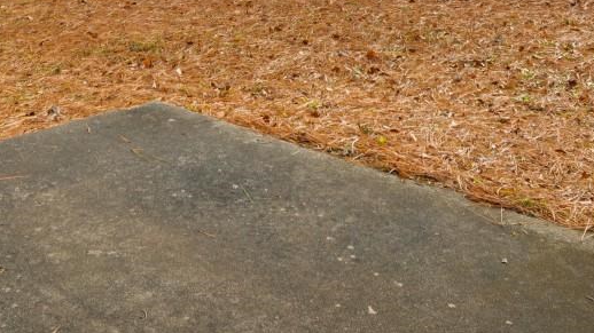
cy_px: -182
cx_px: 265
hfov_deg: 35.4
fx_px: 929
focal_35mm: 59
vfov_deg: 17.9
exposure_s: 1/250
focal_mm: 12
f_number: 8
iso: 100
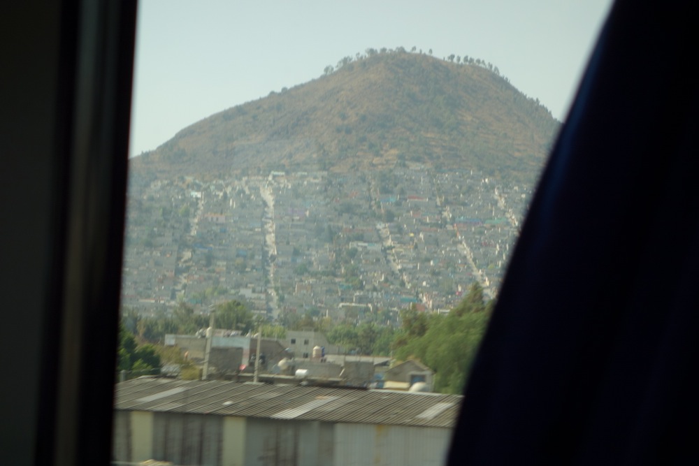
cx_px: 350
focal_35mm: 100
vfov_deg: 13.7
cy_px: 233
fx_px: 1942
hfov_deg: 20.4
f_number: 4.9
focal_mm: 36.97
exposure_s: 1/100
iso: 125
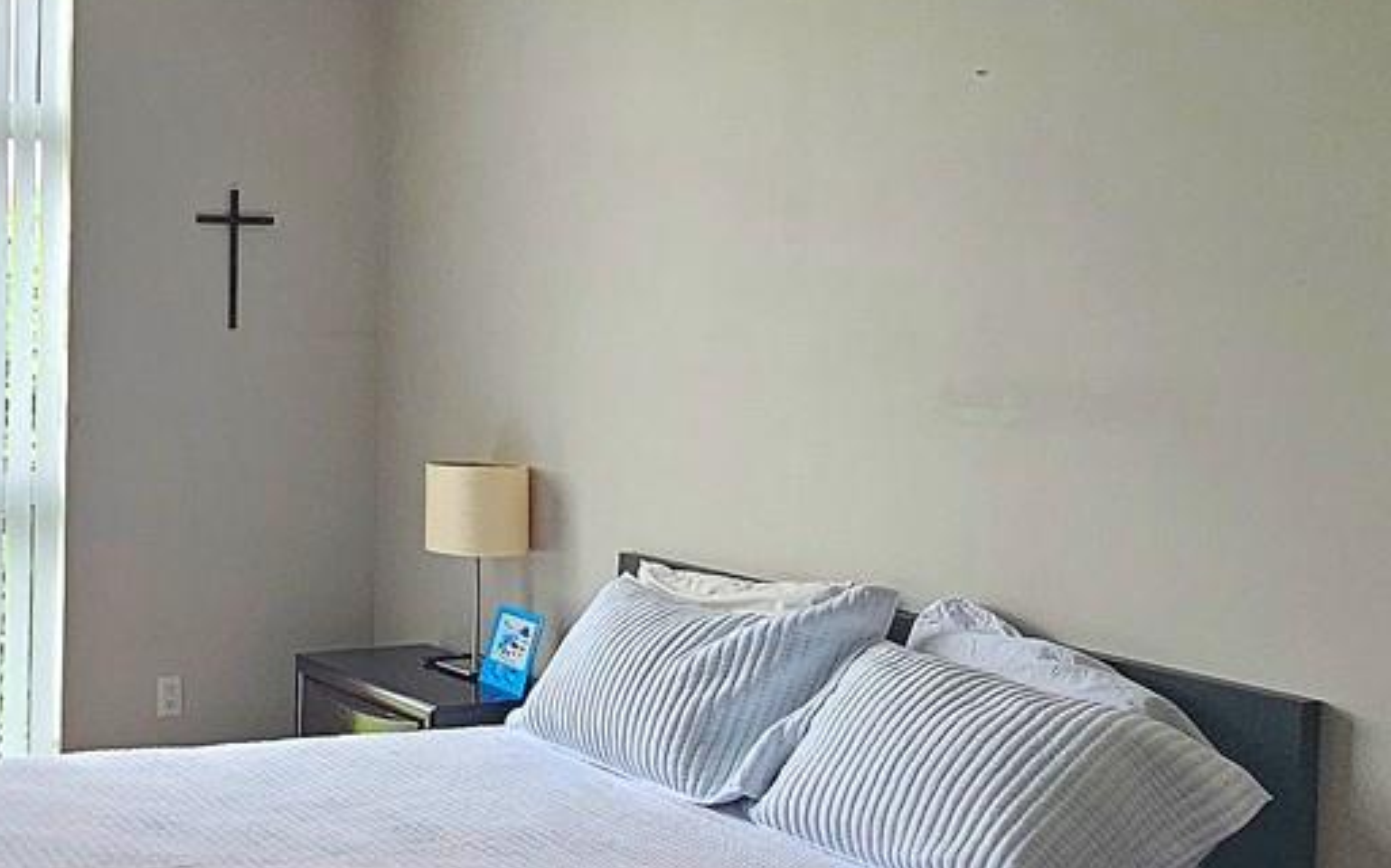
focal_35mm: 43
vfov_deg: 29.7
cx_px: 179
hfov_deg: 42.9
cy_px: 331
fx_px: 1629
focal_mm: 2.2
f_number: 2.2
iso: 64
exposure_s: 1/120
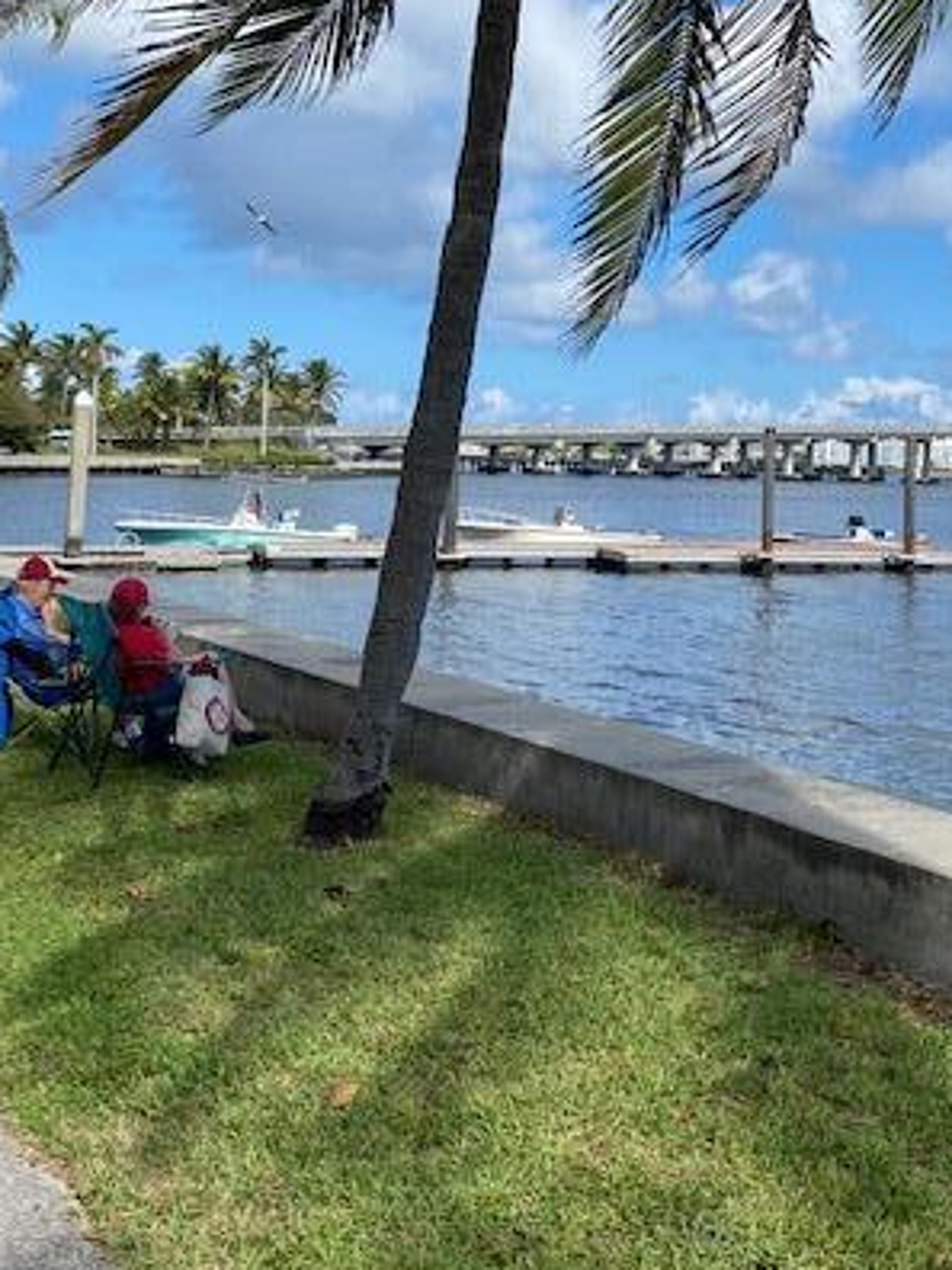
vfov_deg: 43.8
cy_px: 372
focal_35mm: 42
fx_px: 1540
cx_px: 708
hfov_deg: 33.7
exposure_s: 1/3401
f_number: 1.8
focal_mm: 4.25
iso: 32
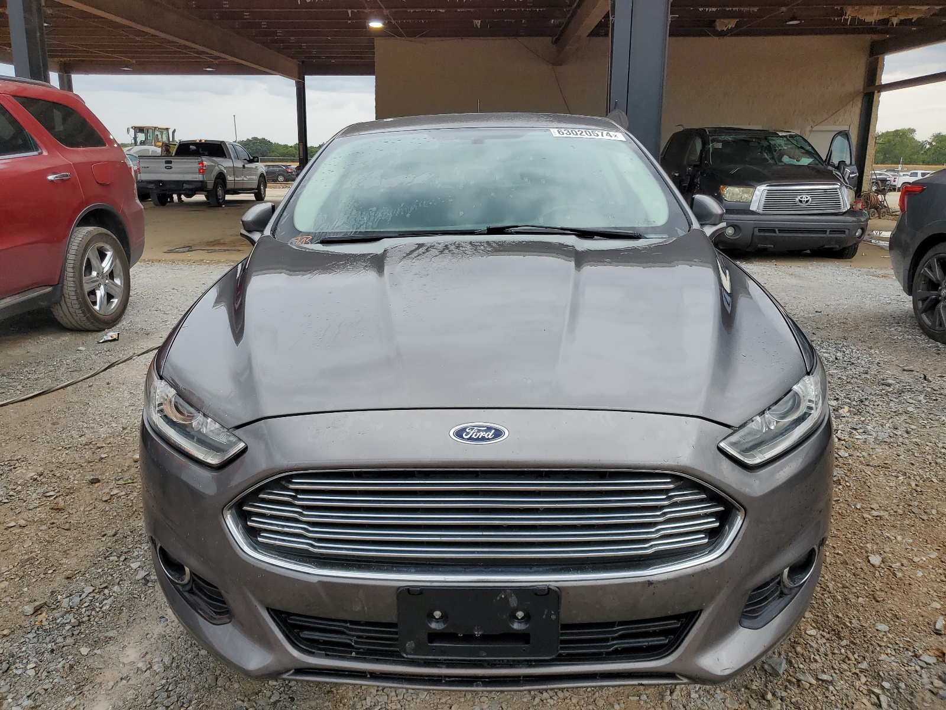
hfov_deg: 67.3
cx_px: 473
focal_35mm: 26
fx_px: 711
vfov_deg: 53.1
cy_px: 355
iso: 50
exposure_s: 1/769
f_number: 1.5
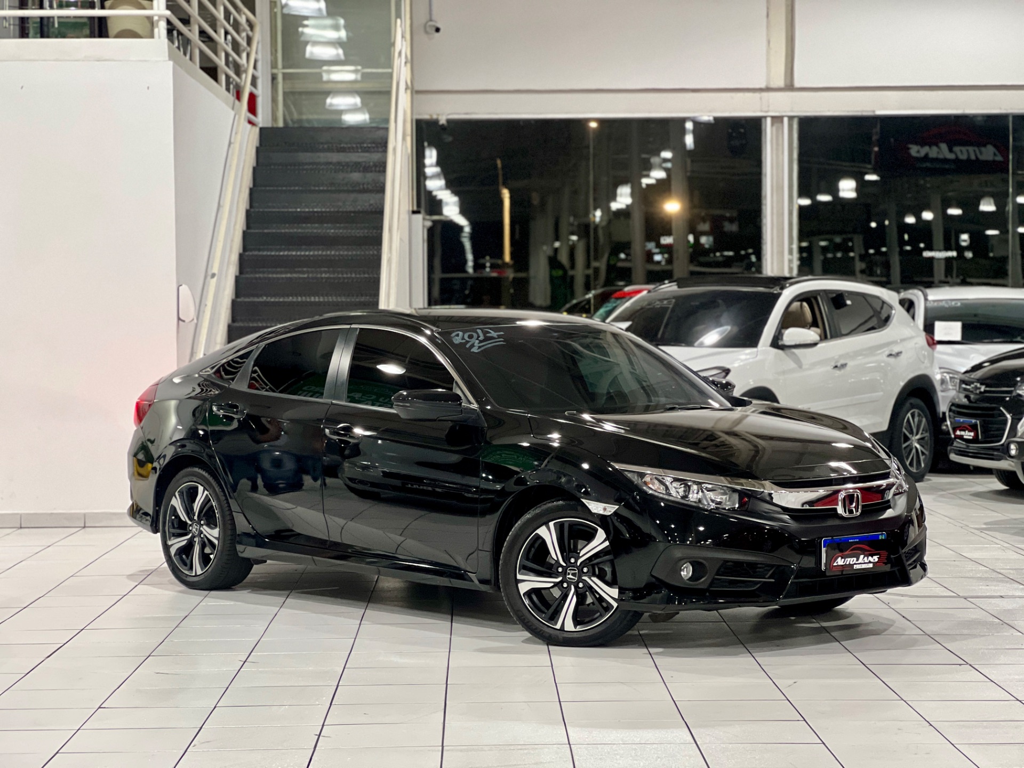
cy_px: 384
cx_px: 512
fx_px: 2278
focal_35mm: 77
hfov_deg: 25.3
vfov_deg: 19.1
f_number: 2.8
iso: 320
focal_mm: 9
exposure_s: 1/30
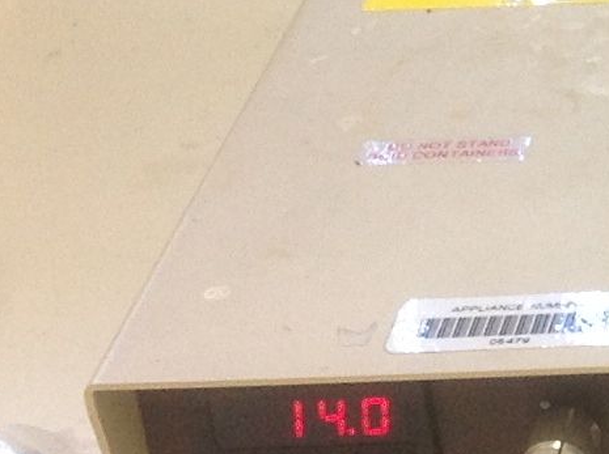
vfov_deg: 7.5
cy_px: -160
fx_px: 3424
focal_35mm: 195
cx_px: 1252
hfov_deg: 9.4
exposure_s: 1/30
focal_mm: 4.28
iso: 64
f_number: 2.4
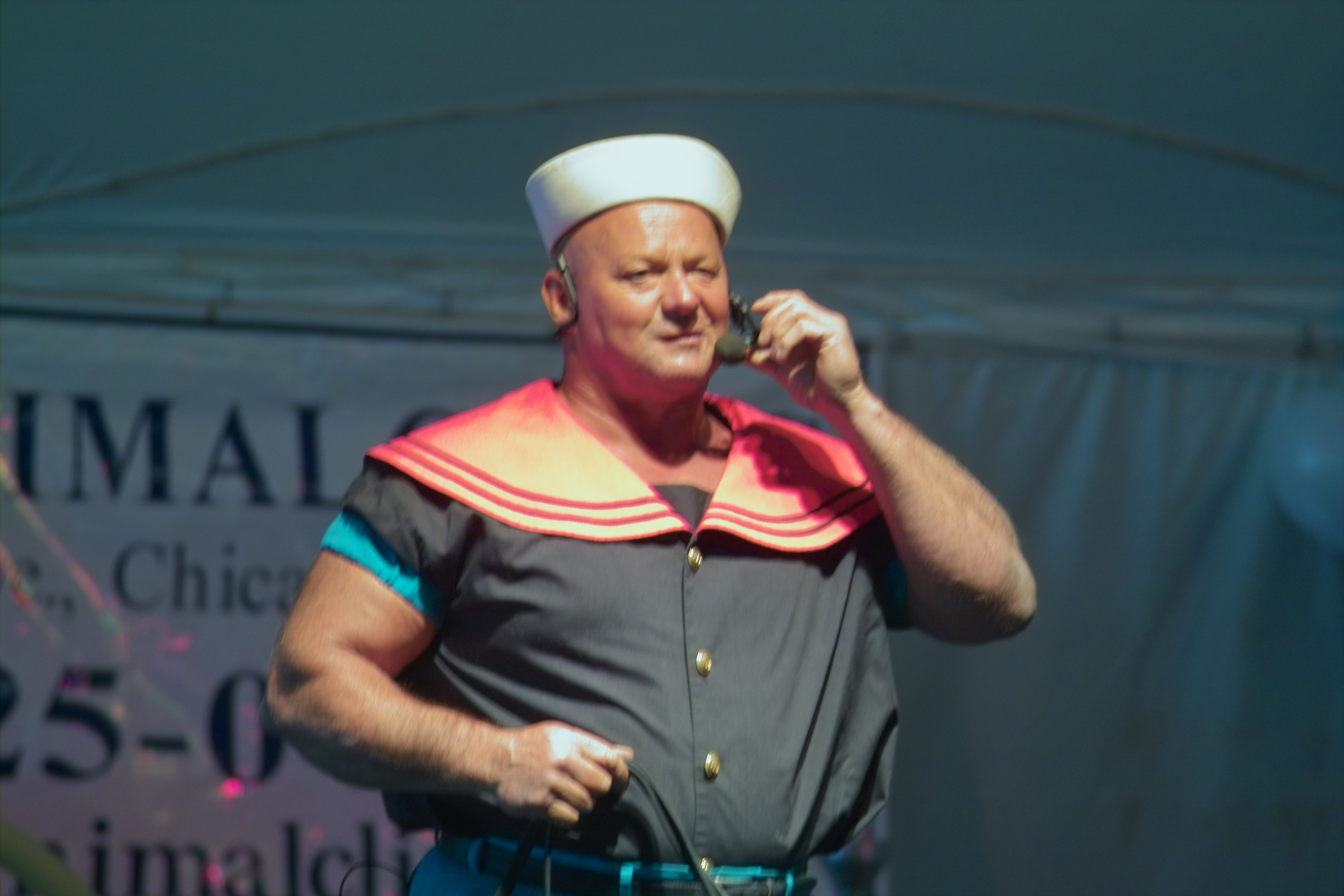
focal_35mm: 179
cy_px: 448
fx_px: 6682
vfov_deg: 7.7
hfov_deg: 11.5
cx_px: 672
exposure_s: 1/45
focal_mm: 105
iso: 400
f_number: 2.8
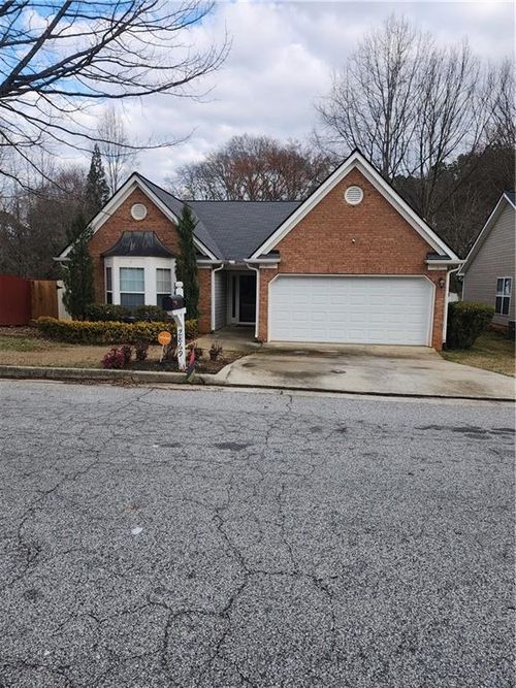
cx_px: 258
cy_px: 344
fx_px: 457
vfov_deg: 73.9
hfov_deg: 58.9
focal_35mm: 23
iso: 12
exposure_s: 1/395
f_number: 1.8
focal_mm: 6.4
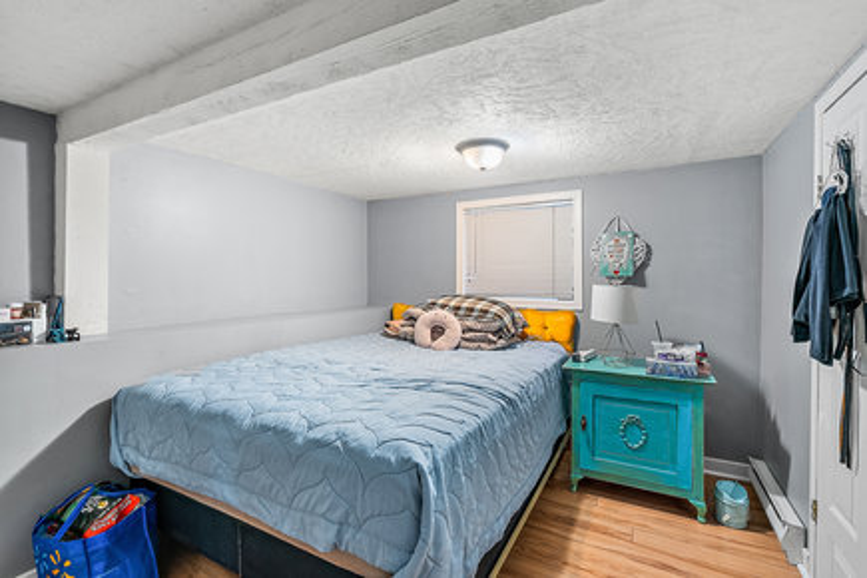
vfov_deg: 73.7
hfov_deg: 96.7
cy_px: 289
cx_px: 434
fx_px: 385
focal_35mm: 16
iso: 320
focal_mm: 16
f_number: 7.1
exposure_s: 1
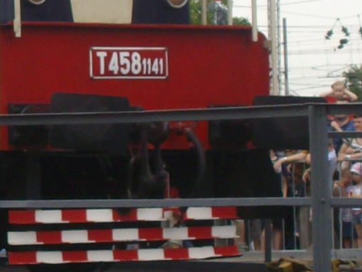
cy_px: 38
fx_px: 4321
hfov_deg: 4.8
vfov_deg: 3.6
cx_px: -241
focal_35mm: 413
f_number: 4.3
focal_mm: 14
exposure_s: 1/400
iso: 80
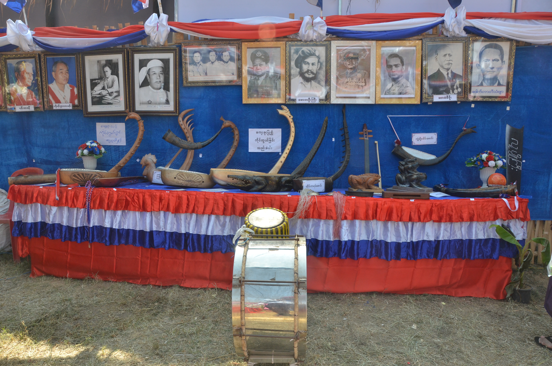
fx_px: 413
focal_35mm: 27
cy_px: 183
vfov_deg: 47.7
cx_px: 276
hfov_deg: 67.5
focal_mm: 18
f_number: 6.3
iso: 400
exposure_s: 1/200
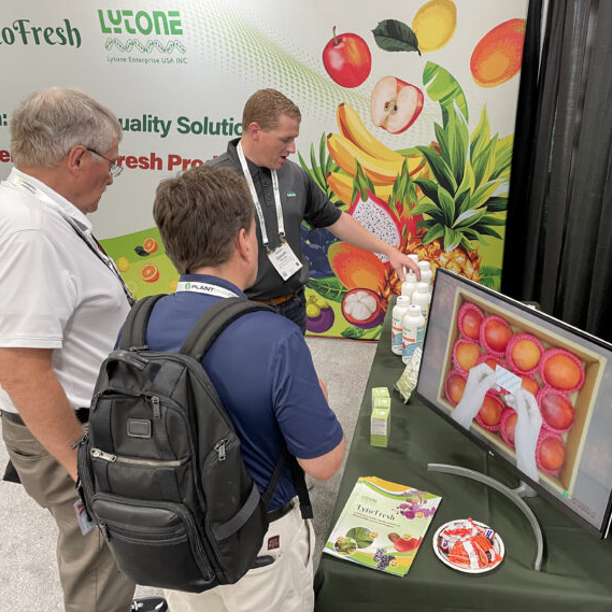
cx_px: 384
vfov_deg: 52.5
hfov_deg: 52.0
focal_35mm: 31
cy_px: 303
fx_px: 620
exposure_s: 1/60
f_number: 1.6
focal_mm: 4.2
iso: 160
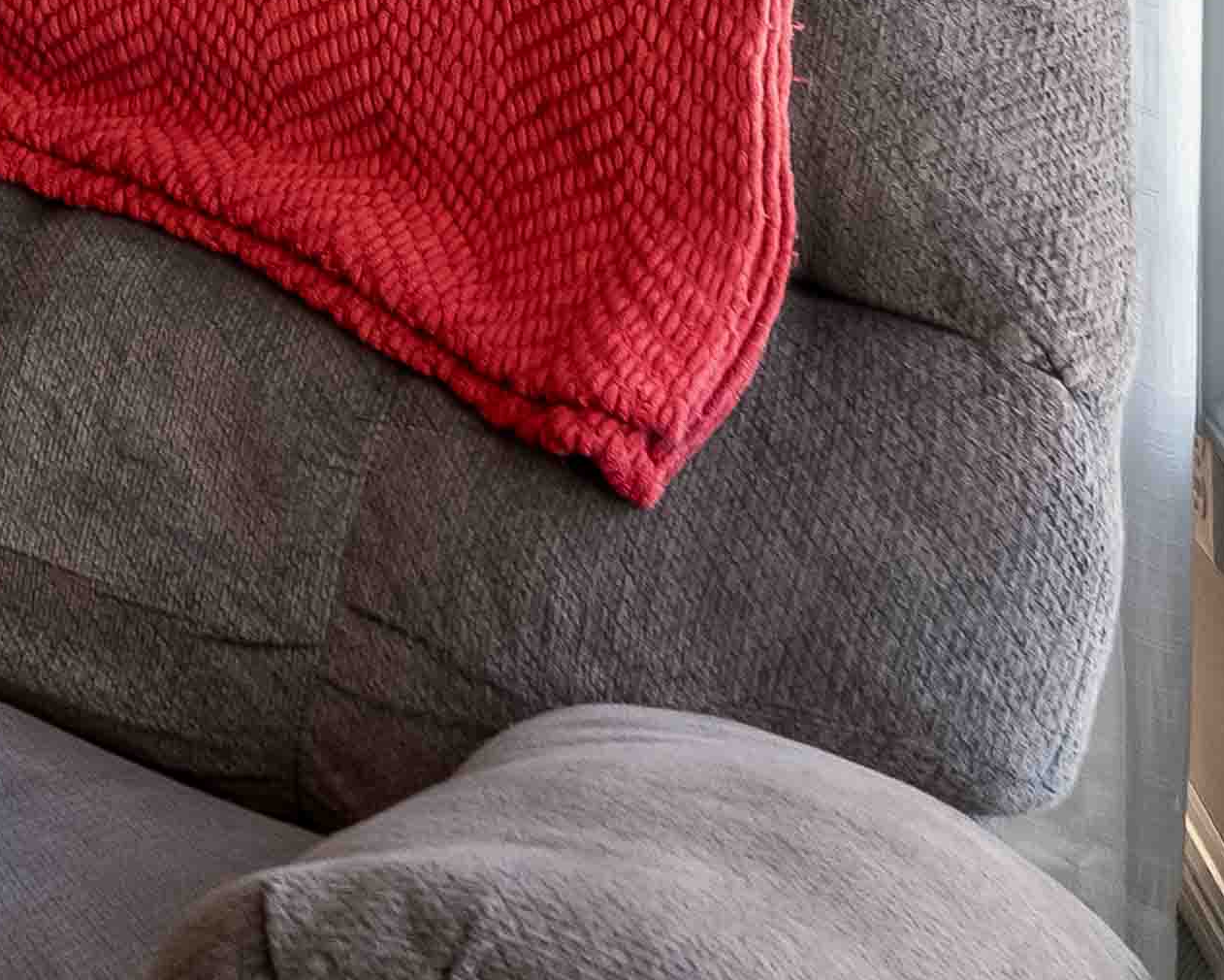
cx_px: -1656
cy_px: -1050
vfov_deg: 15.9
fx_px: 2645
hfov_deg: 15.4
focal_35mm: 73
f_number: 7.1
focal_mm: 14
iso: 640
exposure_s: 1/6
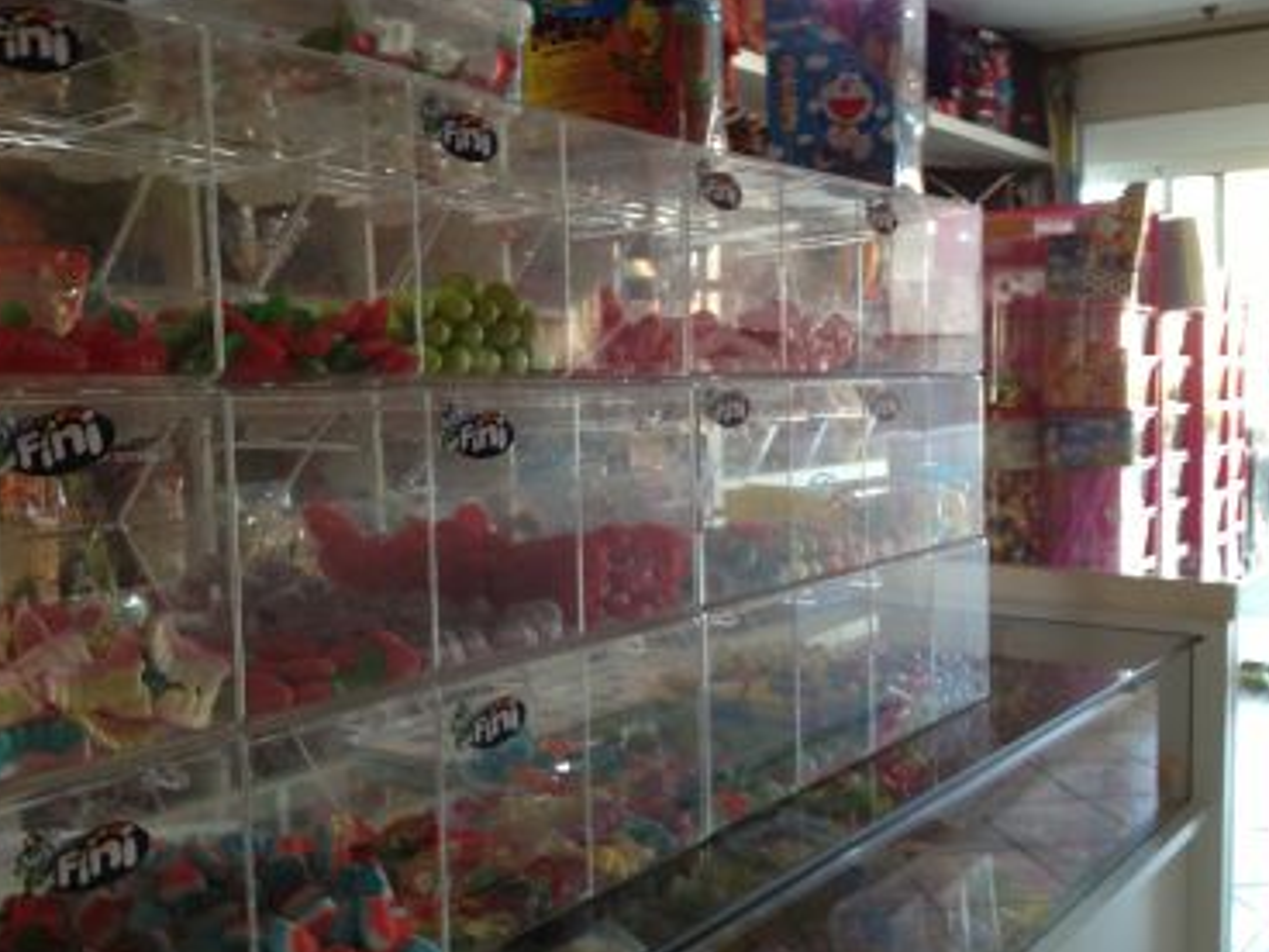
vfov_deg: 37.7
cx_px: 634
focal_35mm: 38
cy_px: 486
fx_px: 1393
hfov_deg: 49.0
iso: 100
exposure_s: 1/20
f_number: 2.4
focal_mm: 4.28
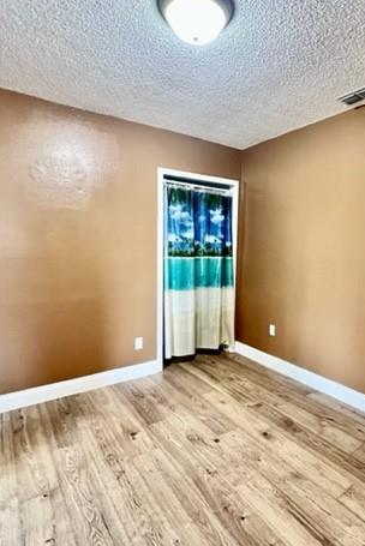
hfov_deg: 63.7
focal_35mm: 19
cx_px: 229
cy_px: 278
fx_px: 288
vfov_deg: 86.9
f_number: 1.8
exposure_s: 1/60
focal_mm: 1.57
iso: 250
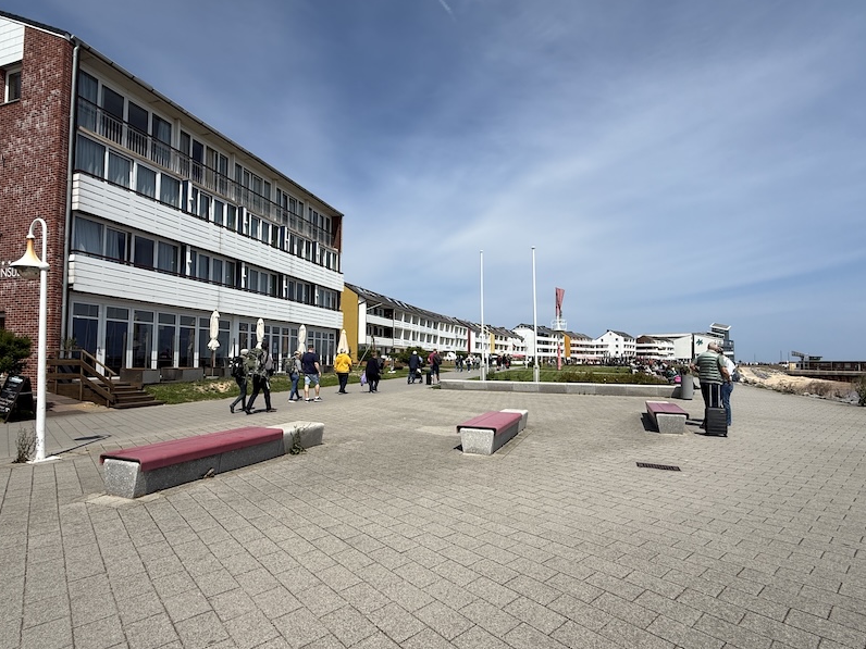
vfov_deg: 71.5
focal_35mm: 18
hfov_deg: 87.7
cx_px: 423
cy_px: 341
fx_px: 450
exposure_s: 1/3663
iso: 50
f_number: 2.2
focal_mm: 2.22
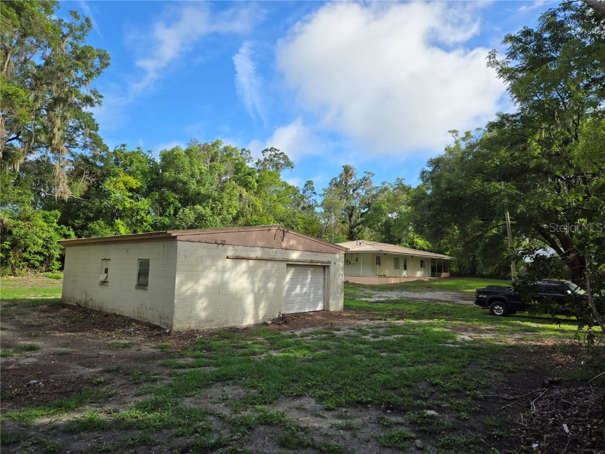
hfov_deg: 73.9
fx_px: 402
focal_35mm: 23
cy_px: 227
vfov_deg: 58.9
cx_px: 302
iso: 25
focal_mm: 5.4
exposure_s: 1/1036
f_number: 1.8
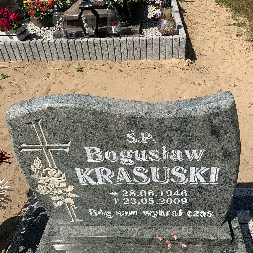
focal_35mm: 31
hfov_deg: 52.4
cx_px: 141
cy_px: 127
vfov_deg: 52.5
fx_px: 256
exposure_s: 1/3289
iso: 25
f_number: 1.8
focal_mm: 4.25
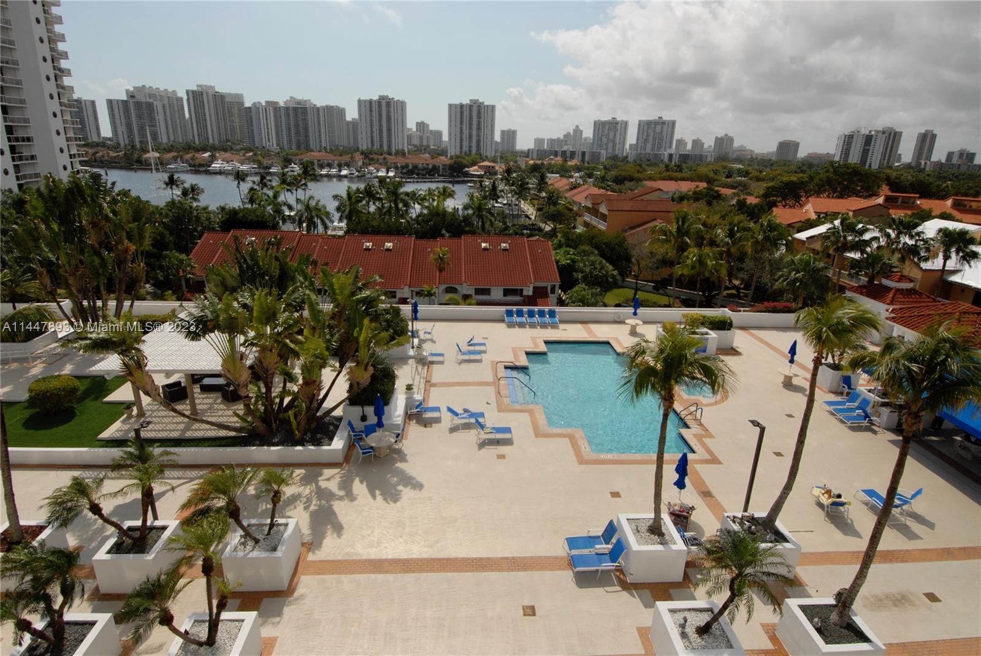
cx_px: 490
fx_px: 491
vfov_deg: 67.5
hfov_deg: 89.9
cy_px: 328
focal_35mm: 18
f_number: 11
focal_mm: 12
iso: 200
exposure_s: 1/500
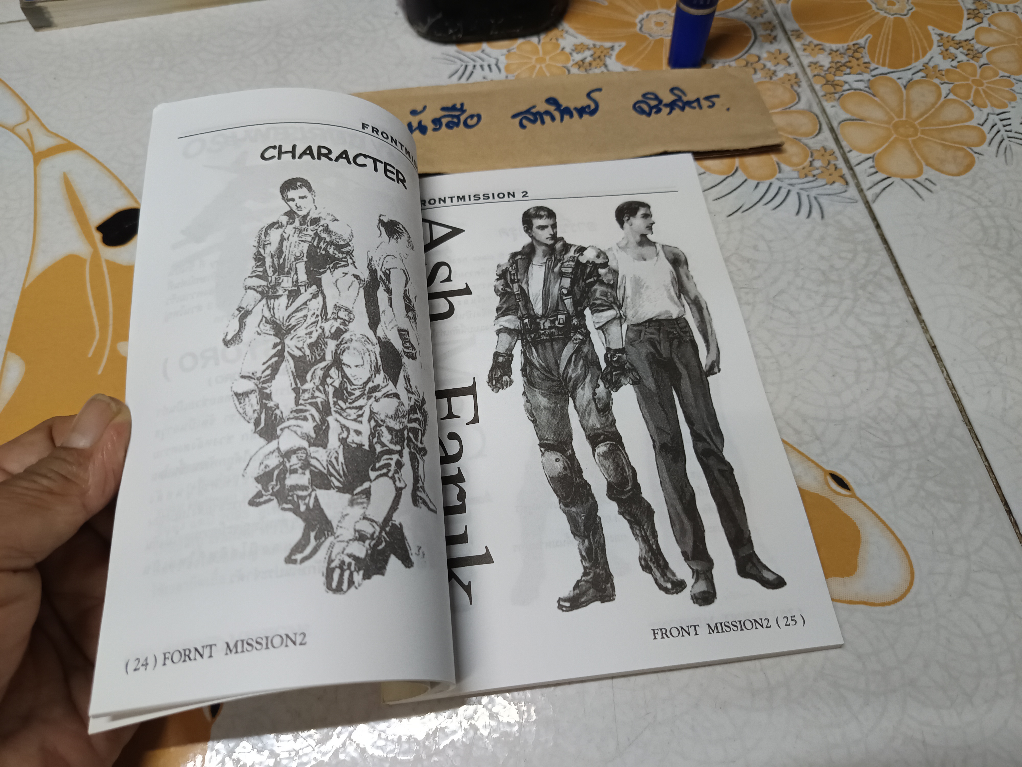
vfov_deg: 56.8
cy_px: 384
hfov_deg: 71.6
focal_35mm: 24
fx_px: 709
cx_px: 511
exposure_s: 1/50
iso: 1067
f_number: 1.7
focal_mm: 5.31
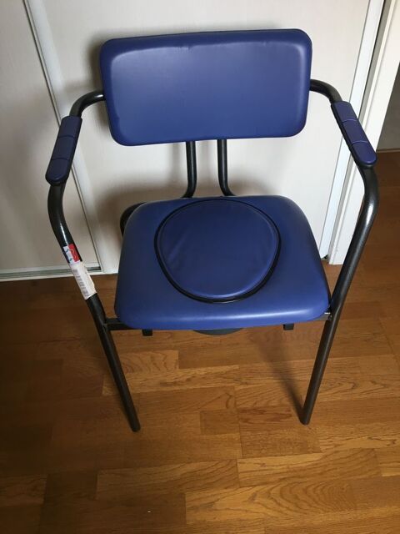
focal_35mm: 29
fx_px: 447
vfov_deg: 61.7
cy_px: 267
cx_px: 200
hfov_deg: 48.2
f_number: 2.2
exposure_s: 1/33
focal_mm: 4.15
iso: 40
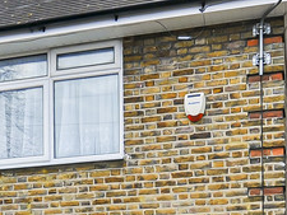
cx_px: 8
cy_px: 346
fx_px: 707
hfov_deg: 22.2
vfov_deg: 15.6
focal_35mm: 85
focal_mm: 13
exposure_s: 1/400
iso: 200
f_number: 5.6
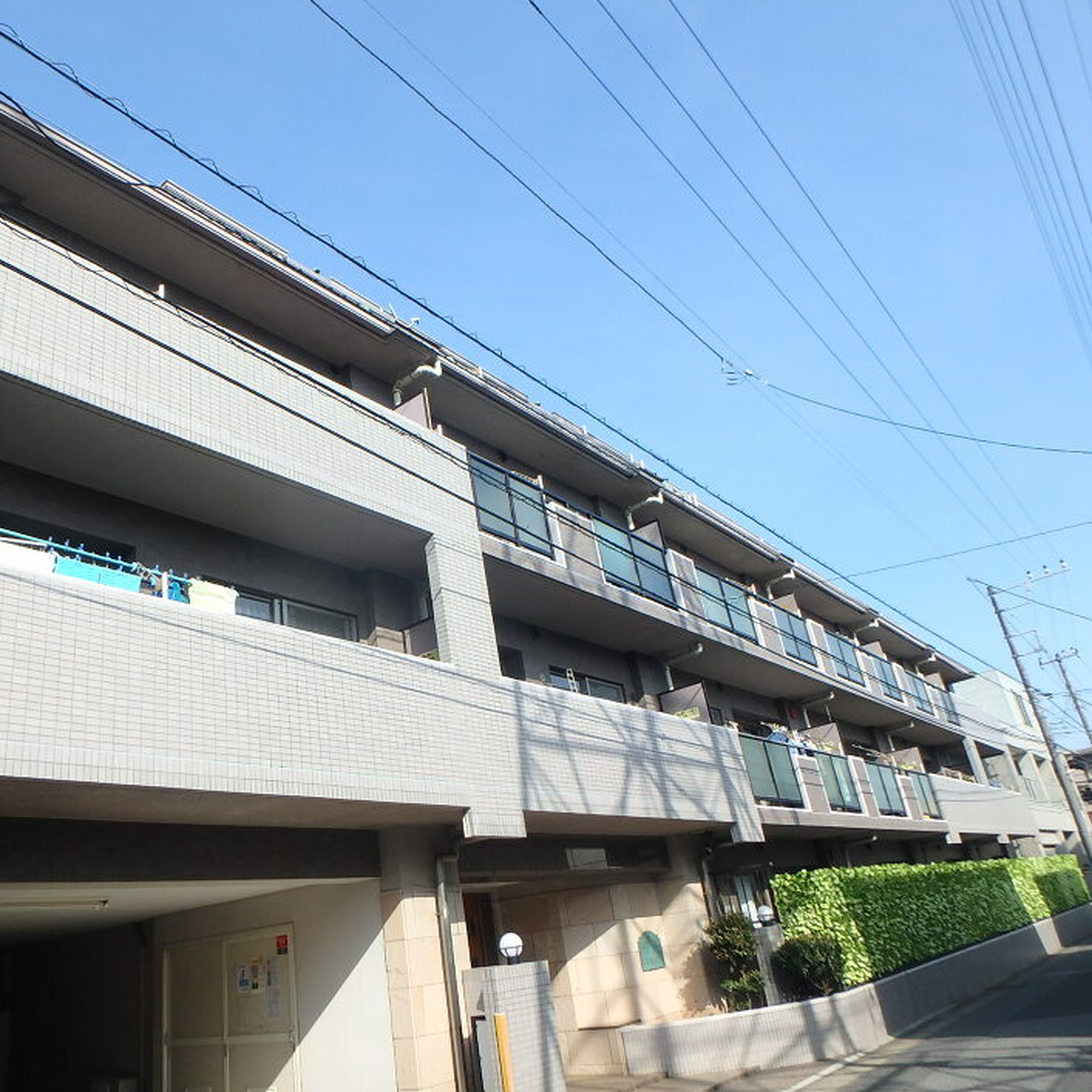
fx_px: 892
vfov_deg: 62.9
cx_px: 412
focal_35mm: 25
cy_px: 548
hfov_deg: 62.1
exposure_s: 1/640
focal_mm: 3.7
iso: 125
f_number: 3.5
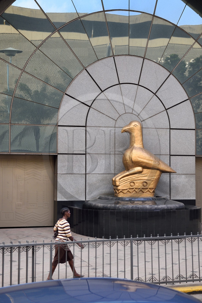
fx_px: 506
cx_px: 101
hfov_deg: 22.6
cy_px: 152
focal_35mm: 60
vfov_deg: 33.4
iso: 800
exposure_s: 1/500
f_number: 4
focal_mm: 60
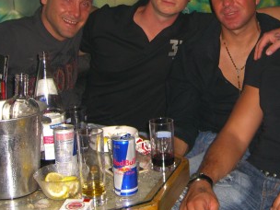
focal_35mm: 75
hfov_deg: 25.8
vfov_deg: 19.2
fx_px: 607
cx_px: 198
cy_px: 16
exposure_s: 1/60
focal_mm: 7.9
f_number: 2.8
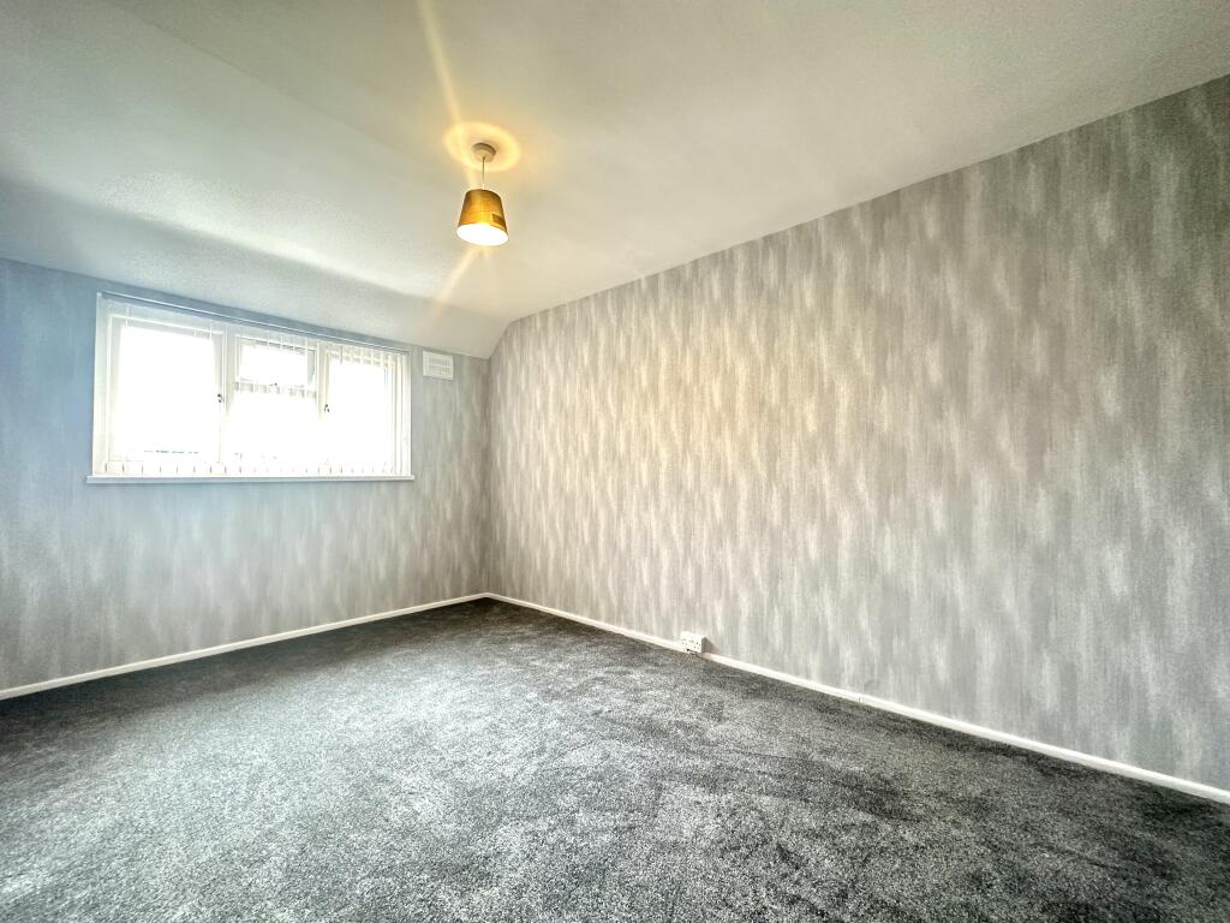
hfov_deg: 102.1
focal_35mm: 14
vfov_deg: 85.7
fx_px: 497
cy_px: 462
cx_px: 615
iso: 200
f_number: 2.2
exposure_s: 1/50
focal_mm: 2.22
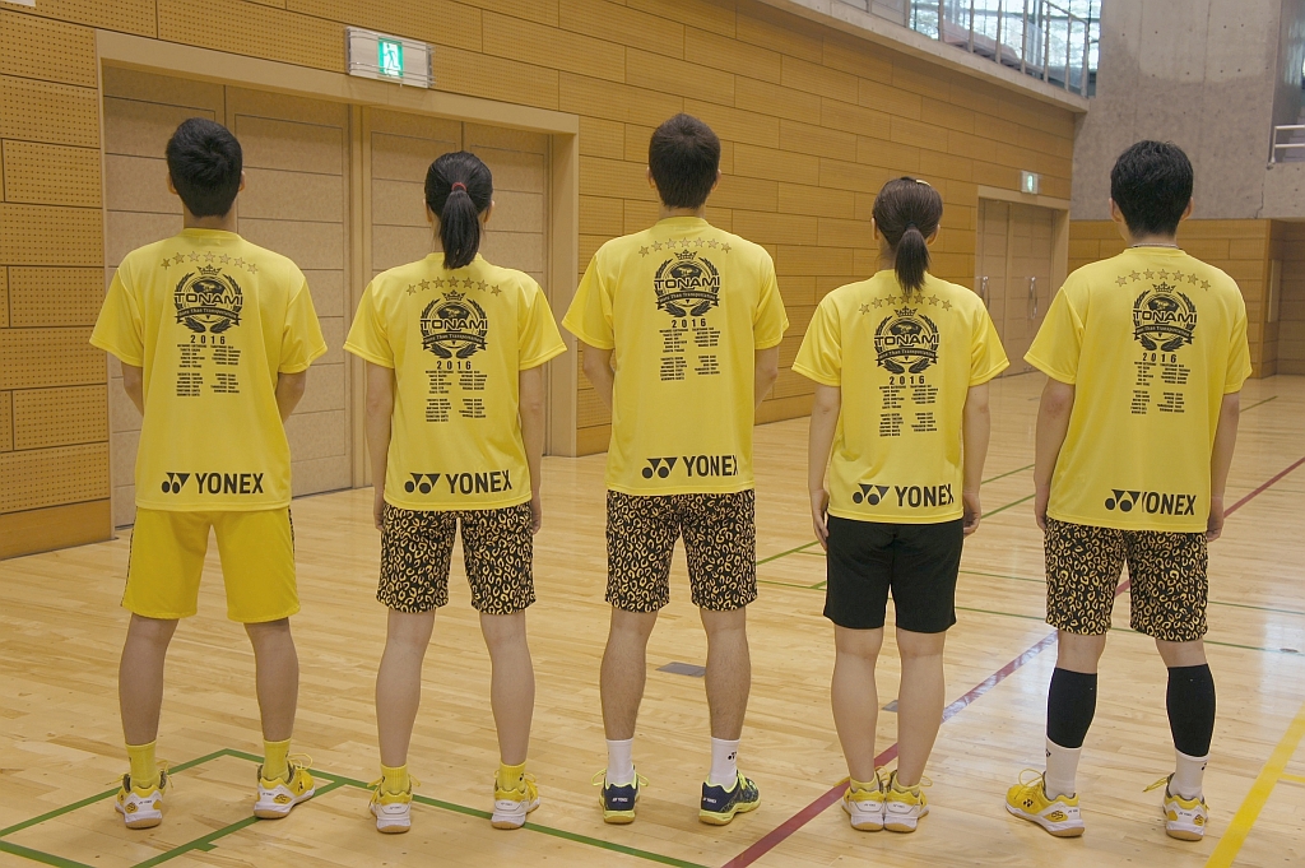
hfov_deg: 48.0
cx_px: 652
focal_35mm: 40
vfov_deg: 33.0
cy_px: 434
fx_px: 1467
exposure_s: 1/50
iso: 200
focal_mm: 27
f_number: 4.5
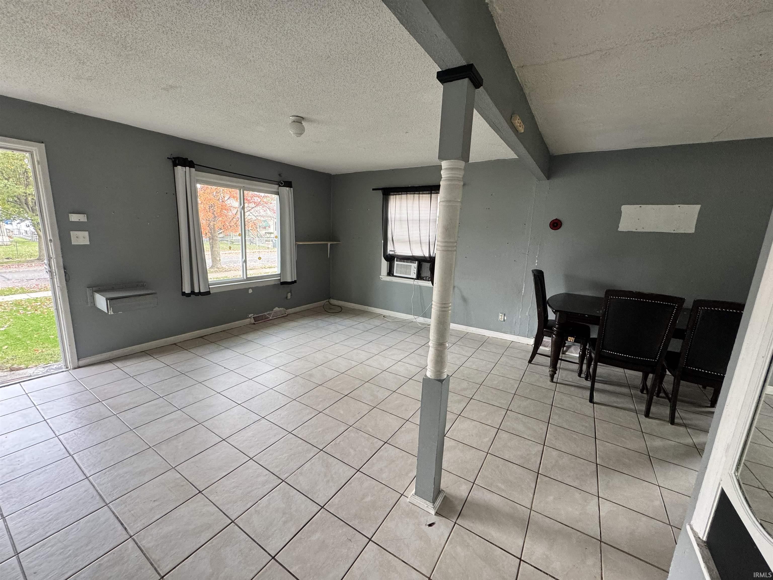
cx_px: 386
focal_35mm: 14
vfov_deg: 85.7
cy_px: 290
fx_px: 313
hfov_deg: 102.1
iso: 200
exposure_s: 1/99
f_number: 2.2
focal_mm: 2.22
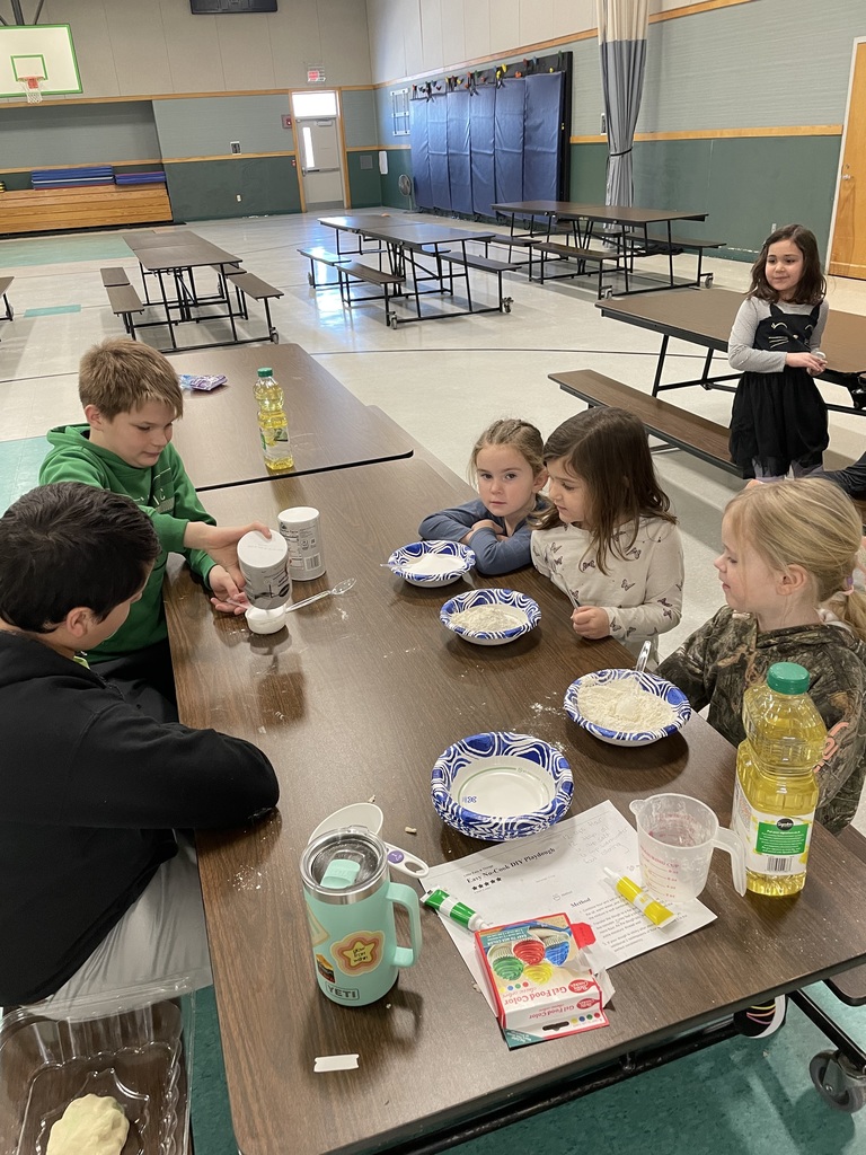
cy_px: 578
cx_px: 433
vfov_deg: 67.3
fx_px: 867
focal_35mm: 26
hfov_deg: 53.1
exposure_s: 1/60
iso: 200
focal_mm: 4.2
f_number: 1.6
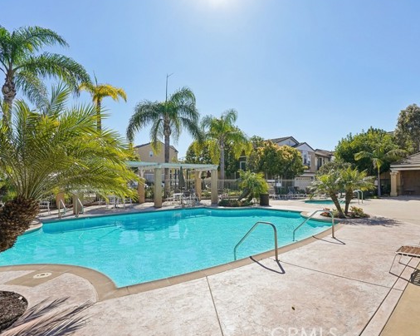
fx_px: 236
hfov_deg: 82.9
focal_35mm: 19
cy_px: 170
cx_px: 238
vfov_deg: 70.8
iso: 400
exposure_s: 1/1250
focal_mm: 16
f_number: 8
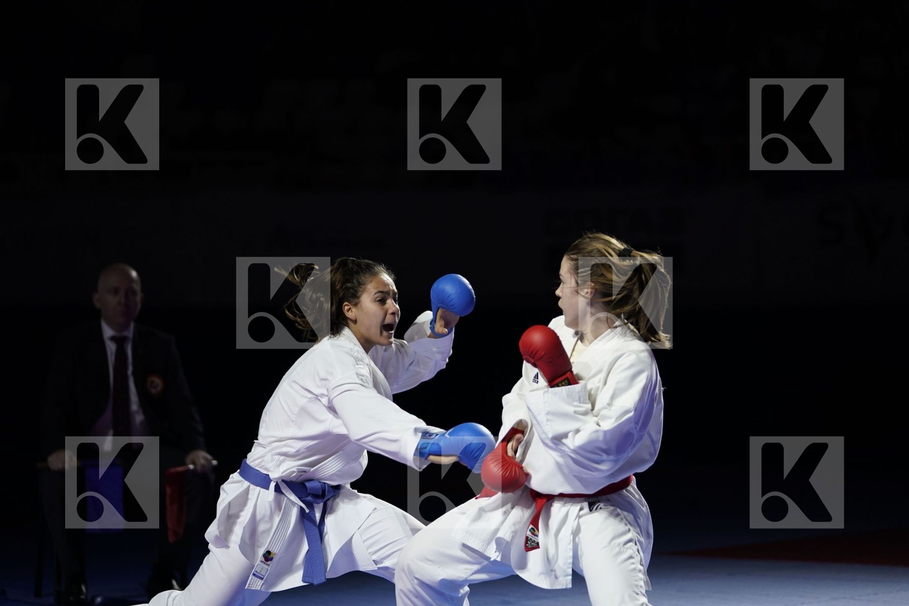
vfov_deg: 10.2
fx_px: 3383
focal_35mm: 134
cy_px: 303
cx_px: 454
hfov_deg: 15.3
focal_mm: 134
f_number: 2.8
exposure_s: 1/1000
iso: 1250
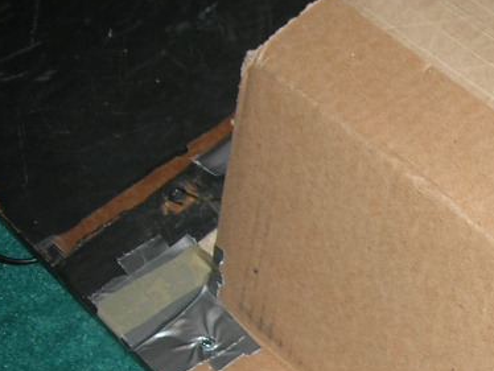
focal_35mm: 104
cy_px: 366
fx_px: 1485
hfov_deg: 17.6
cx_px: 662
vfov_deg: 14.0
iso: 64
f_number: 2.8
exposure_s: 1/60.1
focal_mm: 7.8
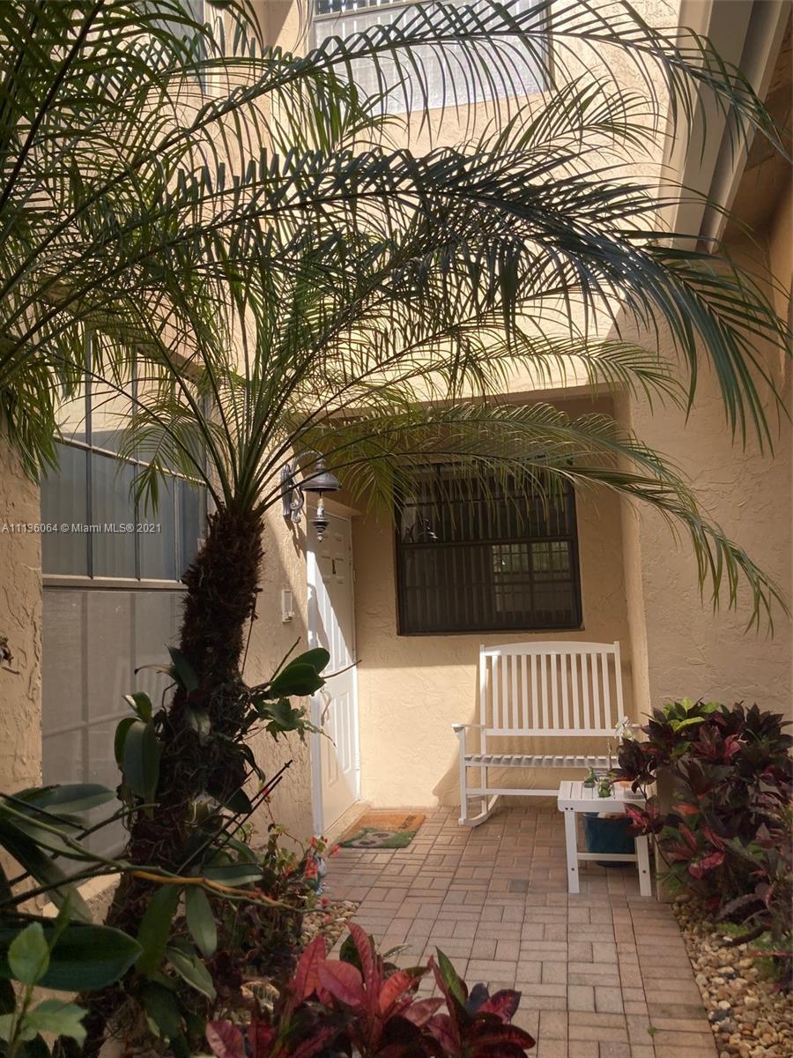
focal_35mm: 28
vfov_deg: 63.4
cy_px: 529
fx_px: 855
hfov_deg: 49.7
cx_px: 396
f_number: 1.8
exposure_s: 1/899
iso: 20
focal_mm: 3.99
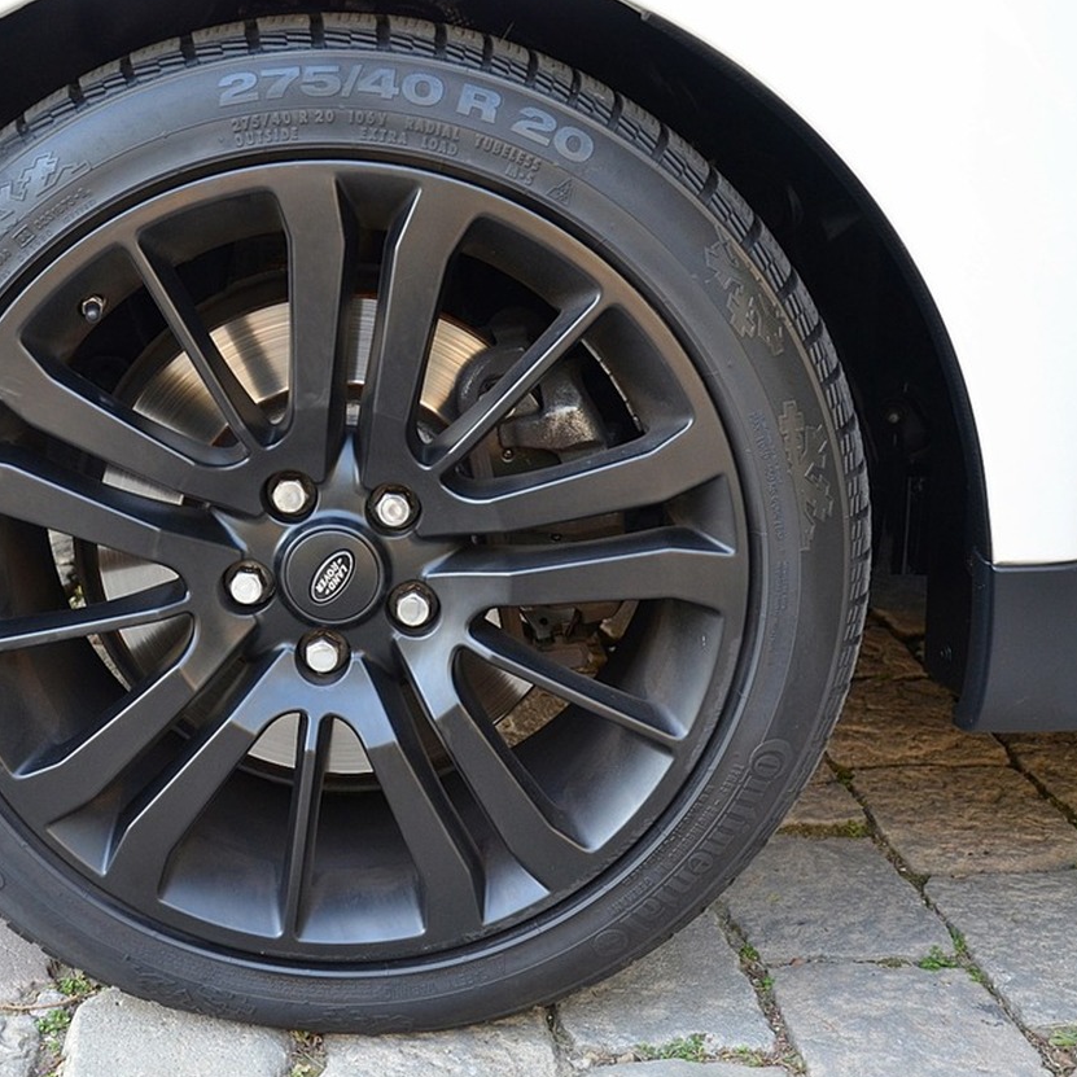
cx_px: 350
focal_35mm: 47
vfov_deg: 36.1
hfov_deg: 35.7
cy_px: 542
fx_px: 1654
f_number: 4.5
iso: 400
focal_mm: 24
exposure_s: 1/80
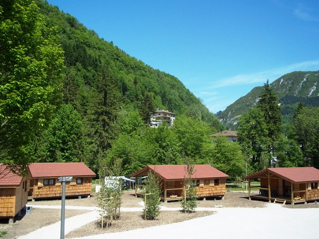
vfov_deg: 39.7
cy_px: 120
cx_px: 160
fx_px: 332
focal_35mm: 36
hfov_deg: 51.4
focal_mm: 6.5
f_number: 8
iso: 80
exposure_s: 1/160
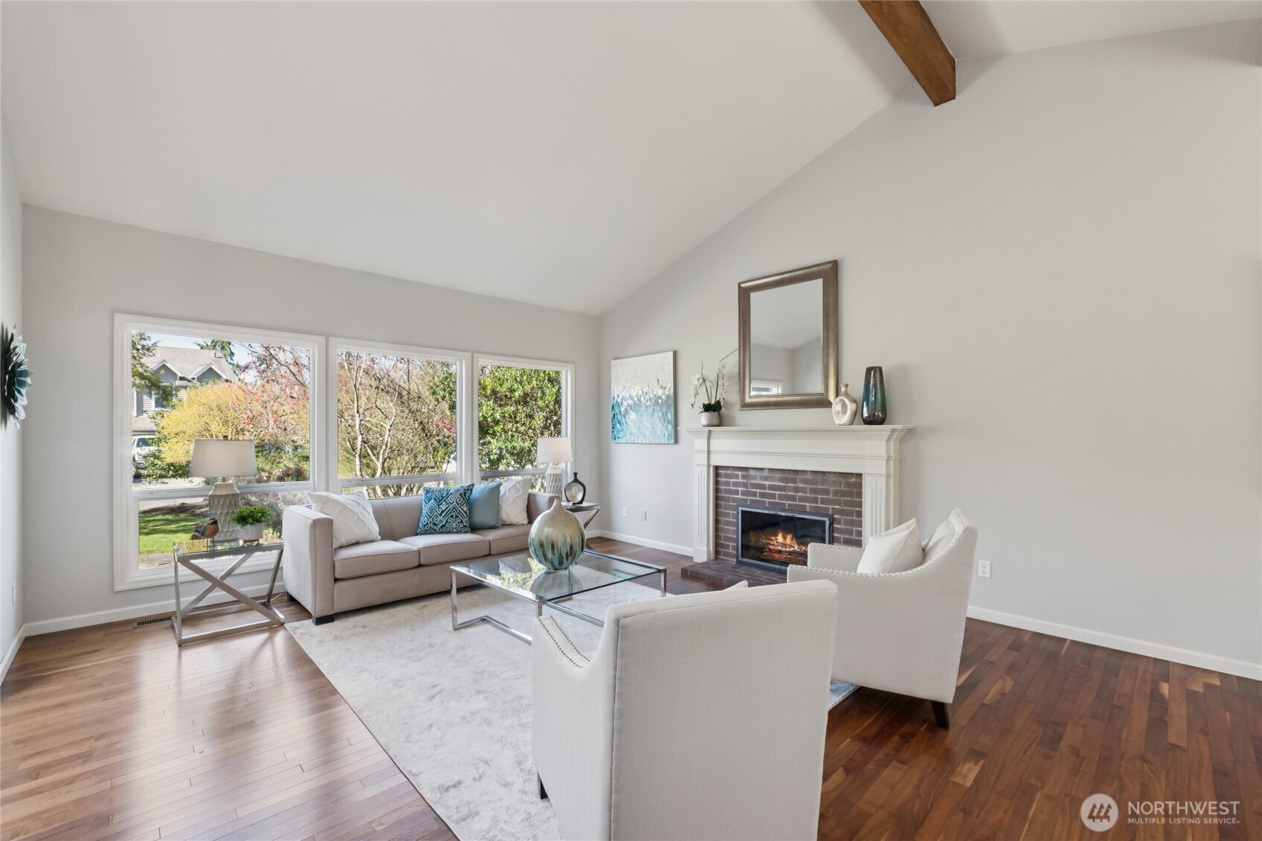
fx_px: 526
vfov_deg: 77.3
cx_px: 631
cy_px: 420
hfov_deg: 100.4
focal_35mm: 15
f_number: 9
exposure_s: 1/8
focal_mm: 10
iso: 250
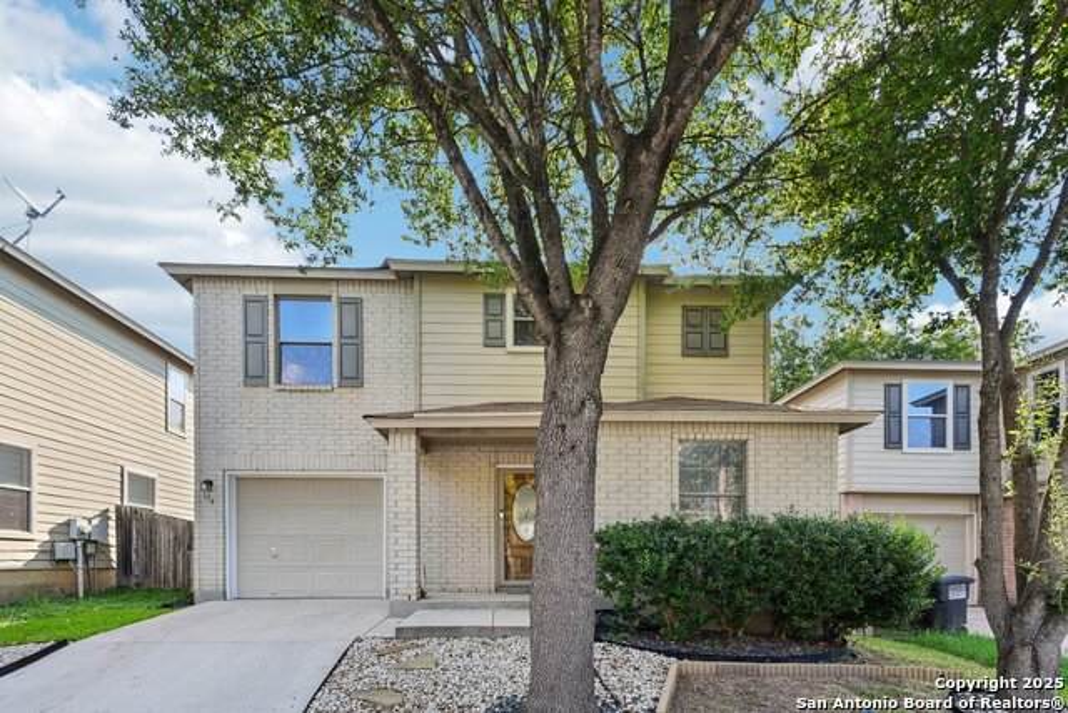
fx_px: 475
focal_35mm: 16
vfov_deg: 73.8
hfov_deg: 96.7
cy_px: 356
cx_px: 534
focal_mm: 16
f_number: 8
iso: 400
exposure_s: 1/100
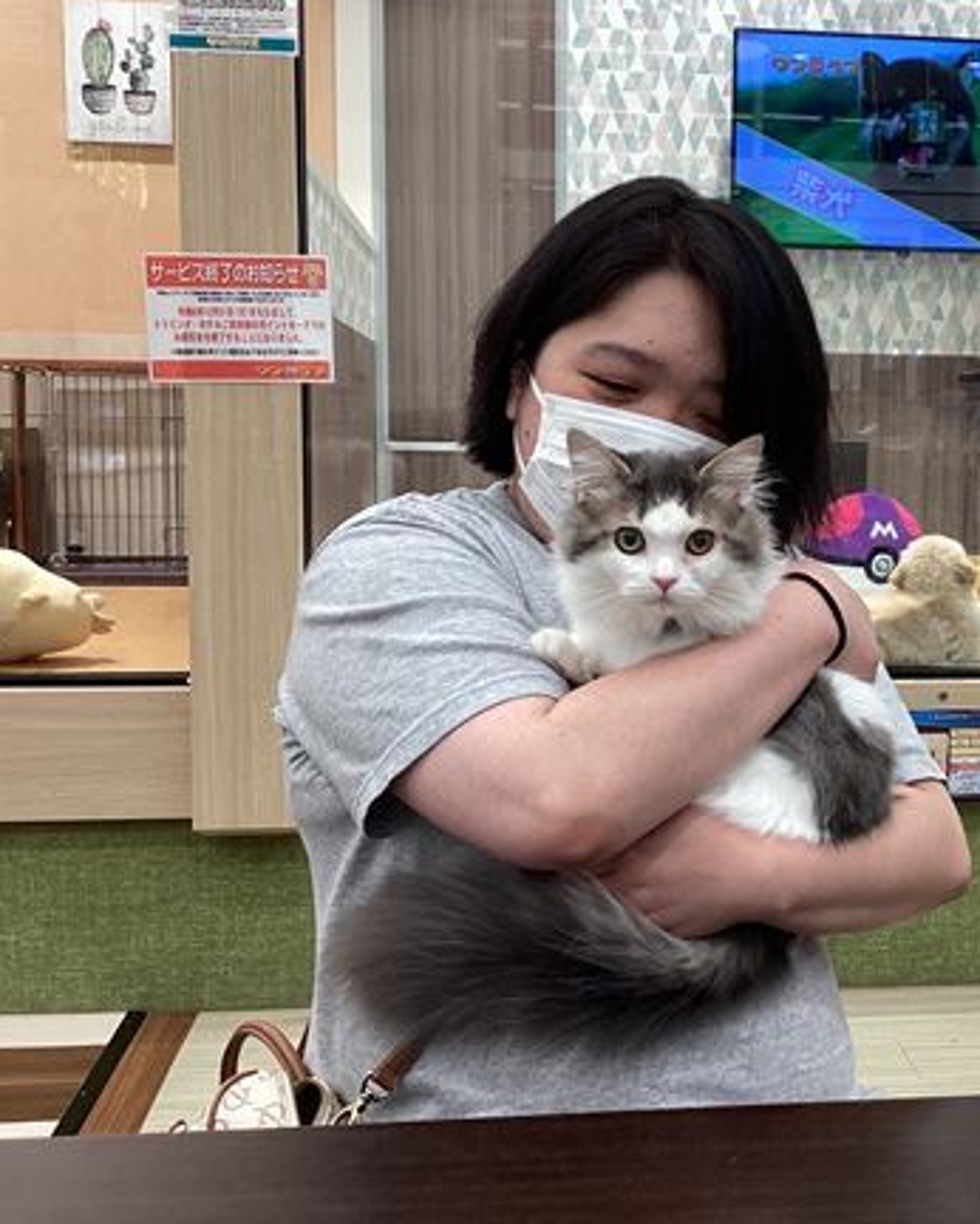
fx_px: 1522
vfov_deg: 43.8
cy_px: 592
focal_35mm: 42
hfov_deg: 35.1
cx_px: 702
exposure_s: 1/100
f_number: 2.4
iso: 64
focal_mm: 3.3
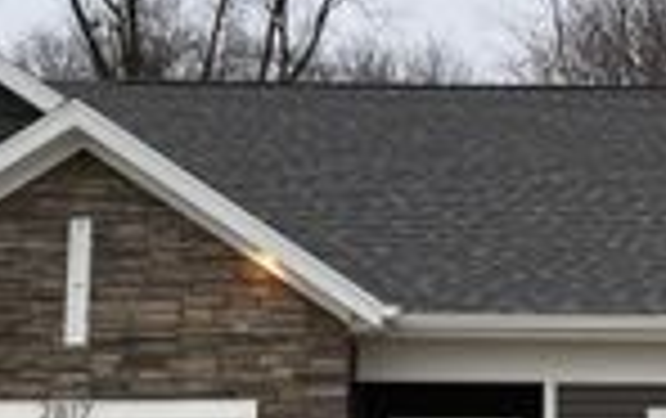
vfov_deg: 14.0
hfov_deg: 22.0
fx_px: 1691
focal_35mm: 93
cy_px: 335
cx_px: 544
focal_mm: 4.25
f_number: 1.8
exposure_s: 1/409
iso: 32
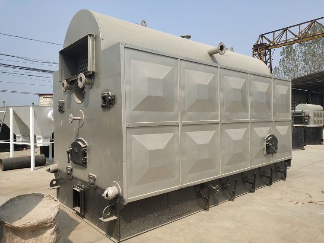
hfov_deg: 60.0
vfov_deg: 46.8
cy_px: 122
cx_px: 162
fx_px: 281
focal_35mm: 30
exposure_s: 1/2741
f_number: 1.8
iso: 50
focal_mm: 3.95
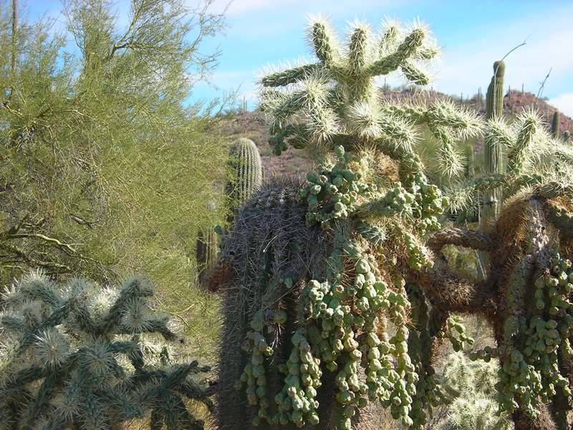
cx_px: 286
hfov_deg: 25.3
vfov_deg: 19.1
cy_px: 215
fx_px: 1275
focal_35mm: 77
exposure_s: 1/258
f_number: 4.2
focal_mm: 12.7
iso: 50
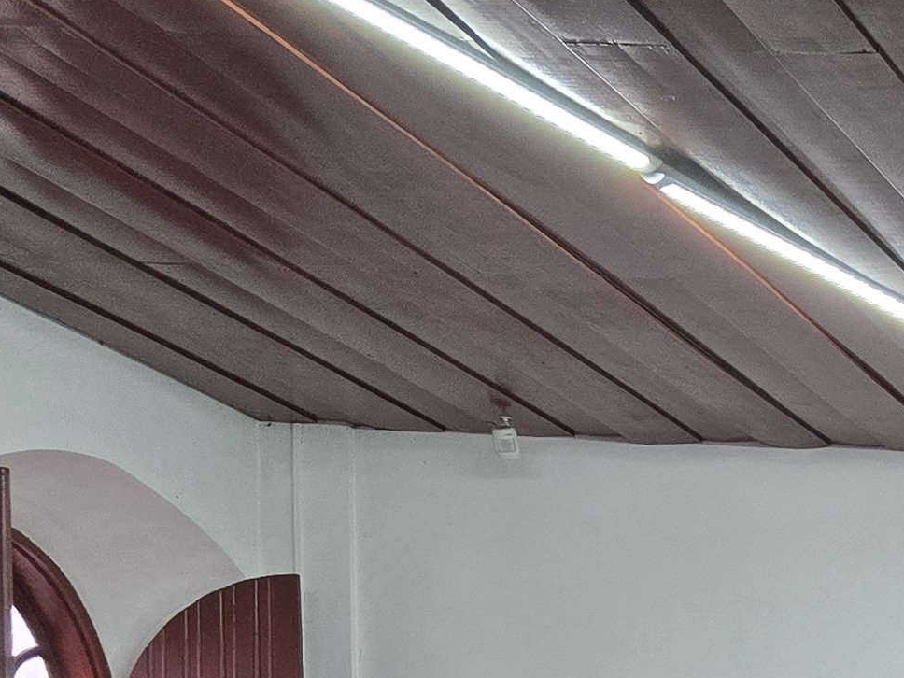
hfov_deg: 16.3
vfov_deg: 13.7
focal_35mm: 95
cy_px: 1263
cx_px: 1754
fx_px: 2481
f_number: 1.7
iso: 250
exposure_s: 1/120
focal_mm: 6.3
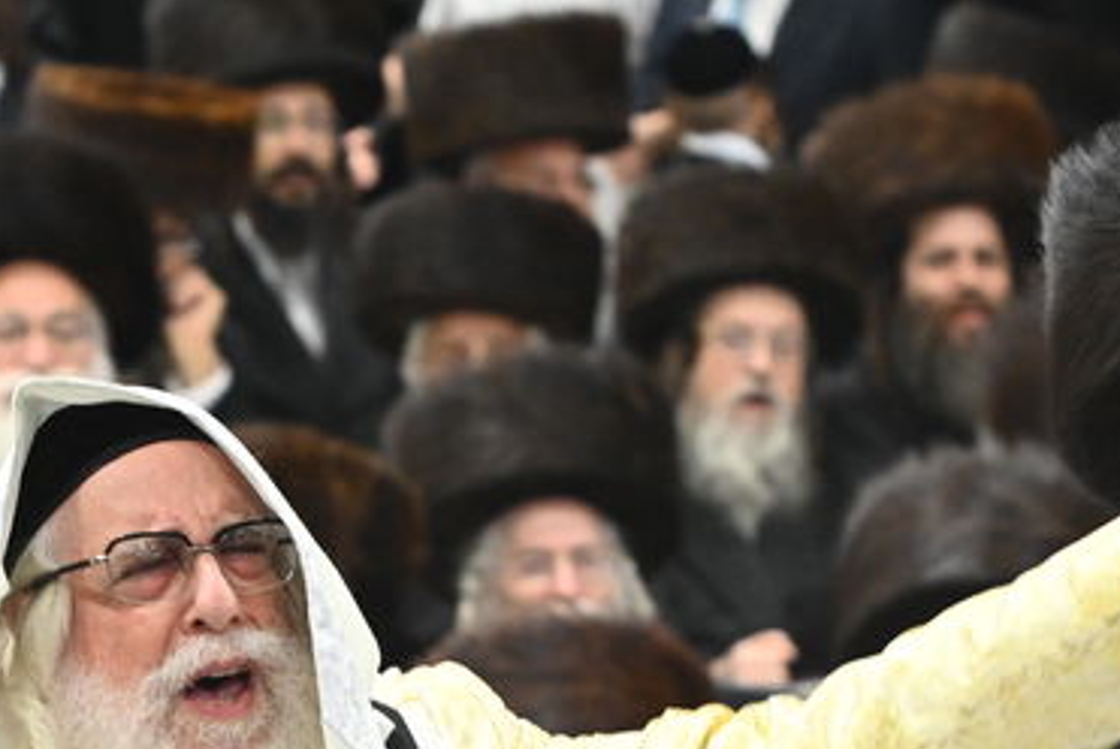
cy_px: 926
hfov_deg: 4.2
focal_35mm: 490
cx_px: 332
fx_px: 15256
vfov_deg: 2.8
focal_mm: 130
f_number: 7.1
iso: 2500
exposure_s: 1/100
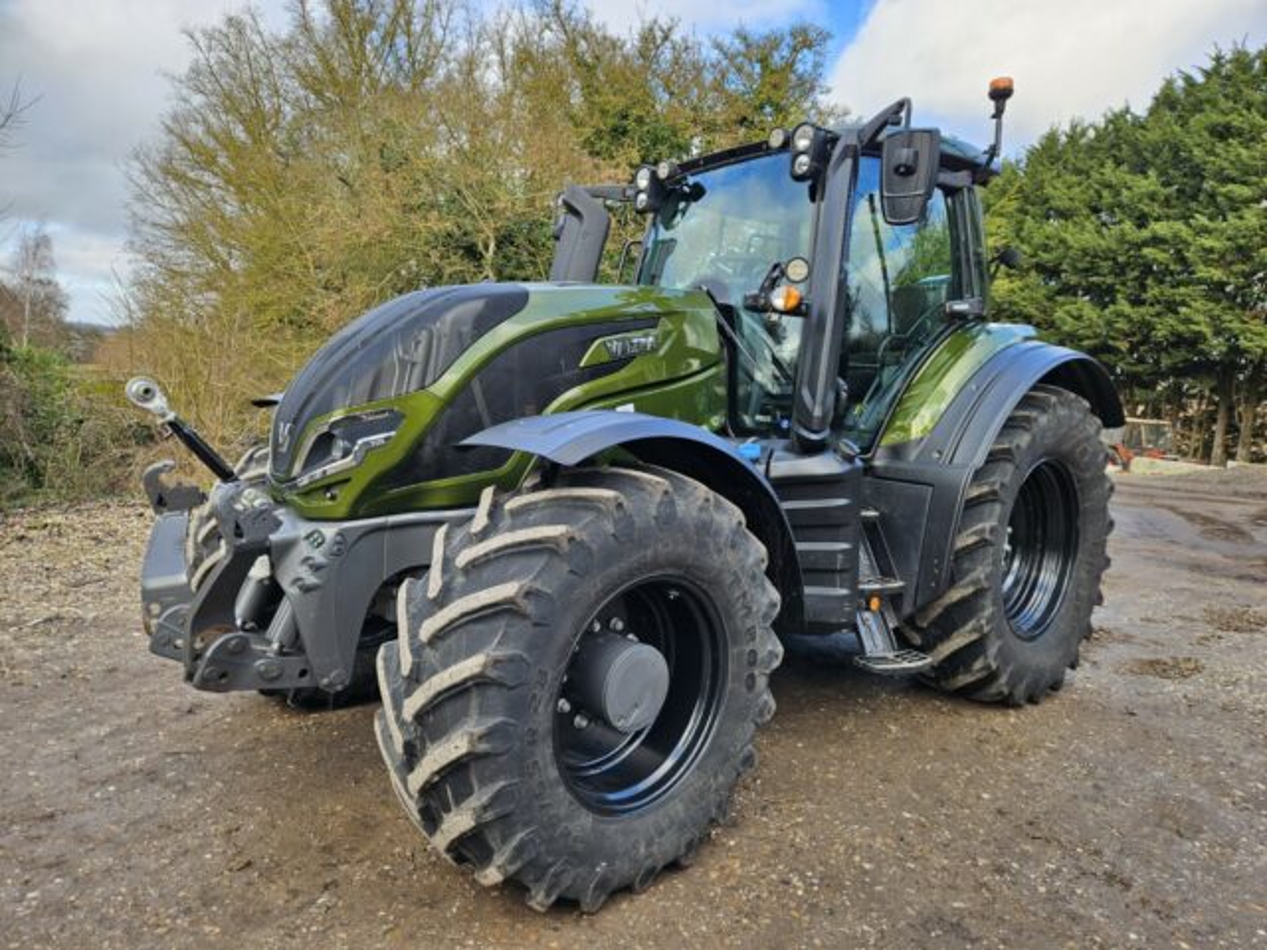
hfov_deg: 73.9
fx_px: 842
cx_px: 634
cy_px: 475
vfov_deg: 58.9
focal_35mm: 23
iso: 25
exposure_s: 1/251
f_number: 1.8
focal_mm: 5.4
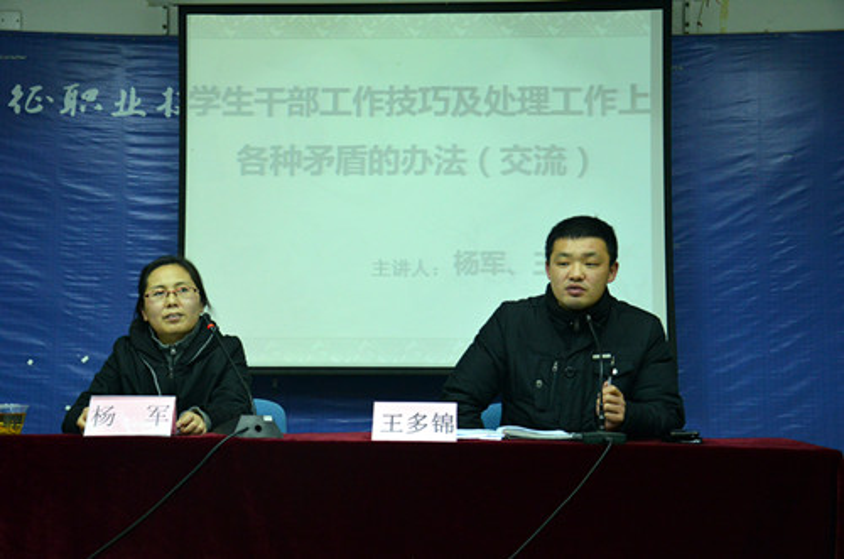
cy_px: 280
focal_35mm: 45
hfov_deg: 43.7
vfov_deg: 29.7
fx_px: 1053
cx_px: 422
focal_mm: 30
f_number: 4.2
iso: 1100
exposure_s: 1/60
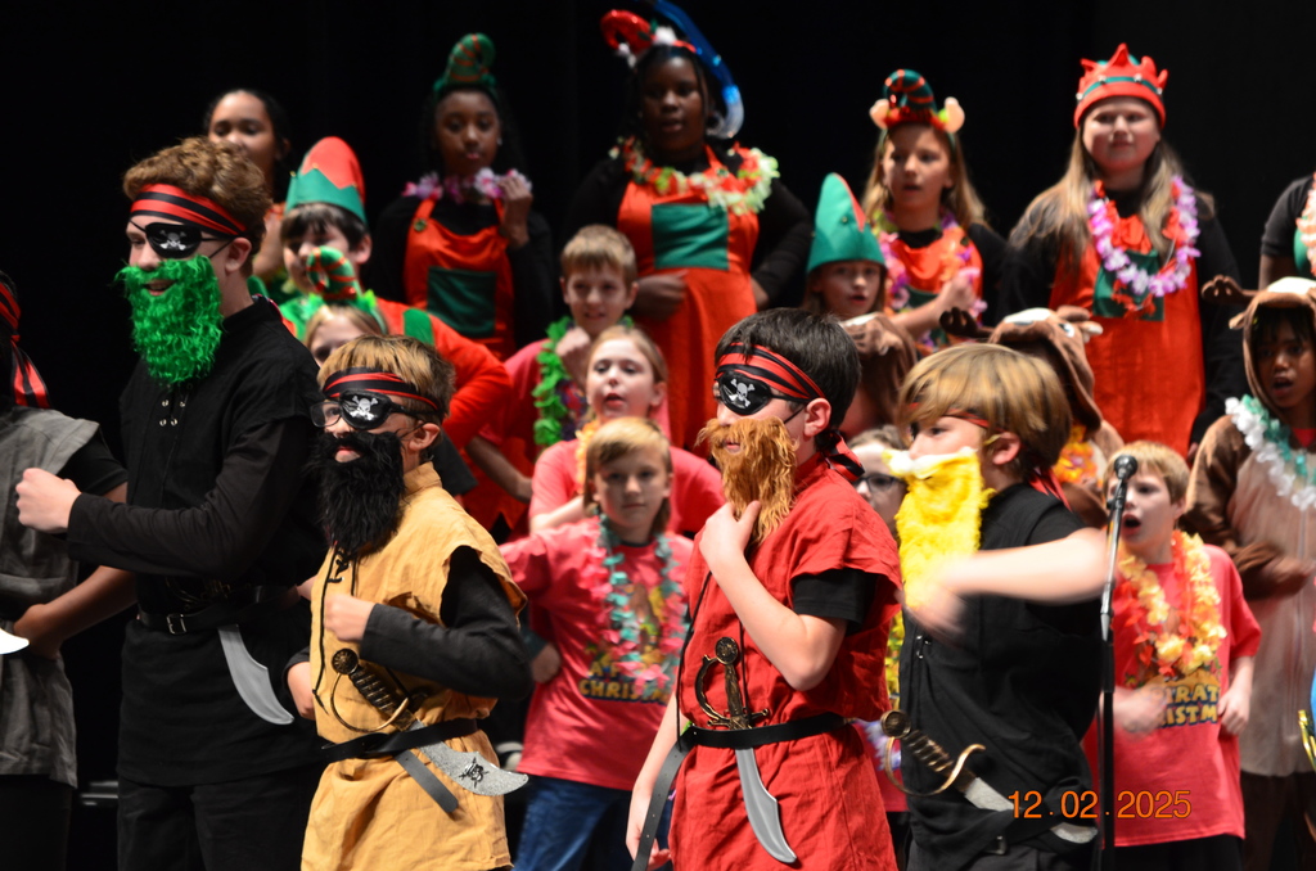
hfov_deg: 8.6
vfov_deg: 5.7
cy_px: 436
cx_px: 658
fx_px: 8754
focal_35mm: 240
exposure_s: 1/25
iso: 800
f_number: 9
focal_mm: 160
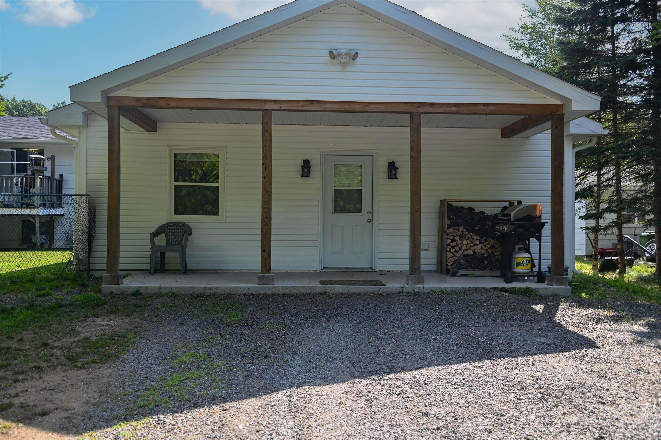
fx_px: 660
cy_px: 220
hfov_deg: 53.2
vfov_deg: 36.8
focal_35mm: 36
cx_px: 330
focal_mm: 36
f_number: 5.6
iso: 110
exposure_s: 1/250
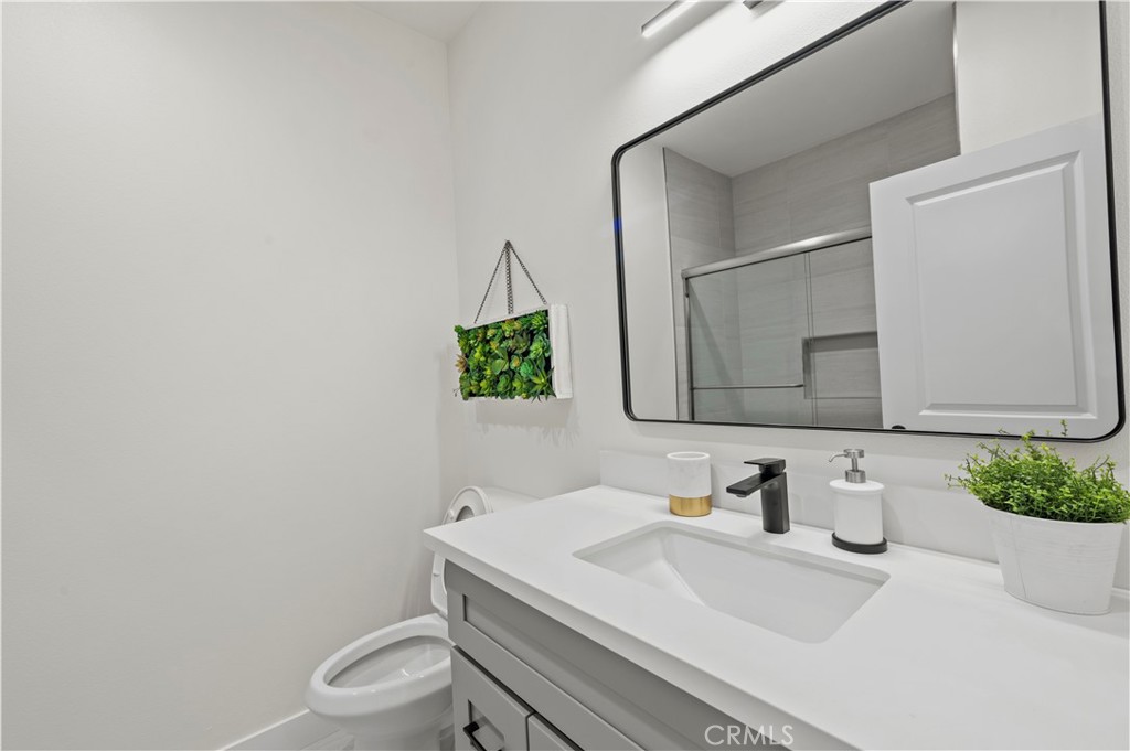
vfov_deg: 77.2
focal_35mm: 15
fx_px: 470
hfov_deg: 100.4
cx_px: 565
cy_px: 376
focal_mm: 15
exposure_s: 1/3
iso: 400
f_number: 10
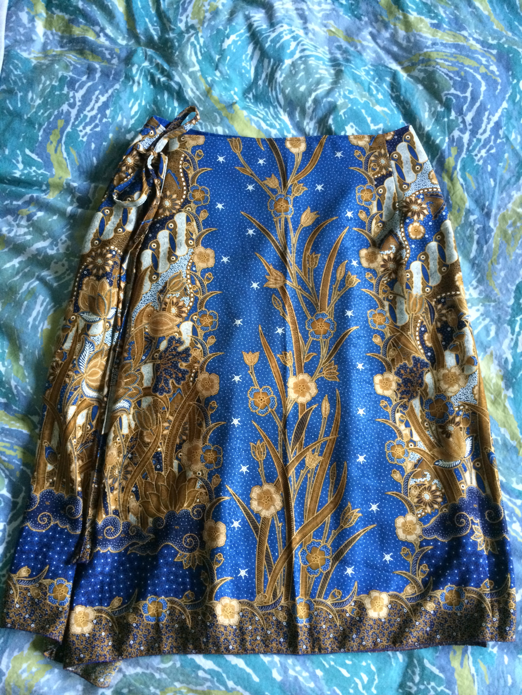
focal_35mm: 30
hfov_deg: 46.8
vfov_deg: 60.0
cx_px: 261
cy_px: 348
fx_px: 603
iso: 400
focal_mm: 4.12
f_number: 2.2
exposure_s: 1/15
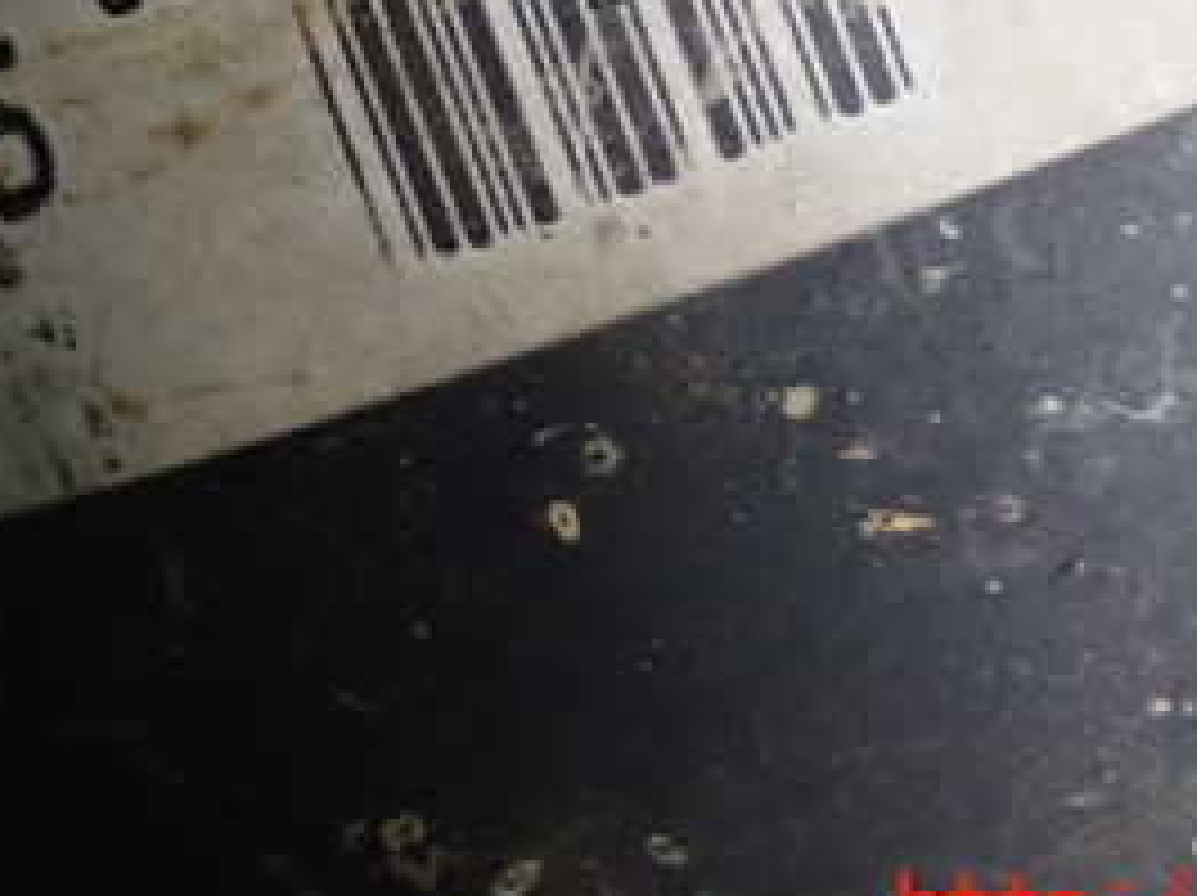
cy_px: -41
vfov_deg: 12.0
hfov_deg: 16.2
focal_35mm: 122
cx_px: 562
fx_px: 4215
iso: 640
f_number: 3.3
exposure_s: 1/50
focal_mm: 9.65
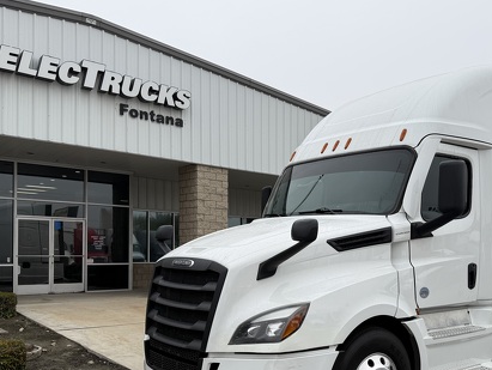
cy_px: 250
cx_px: 302
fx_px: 498
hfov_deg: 52.1
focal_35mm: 35
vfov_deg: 40.2
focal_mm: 6.76
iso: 80
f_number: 1.78
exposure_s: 1/1553
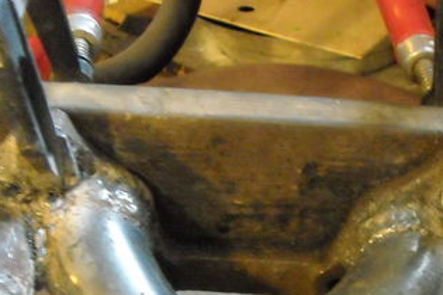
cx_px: 285
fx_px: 911
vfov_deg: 17.9
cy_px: 312
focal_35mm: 74
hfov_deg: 27.2
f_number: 2.8
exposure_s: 1/5
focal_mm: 5.7
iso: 800
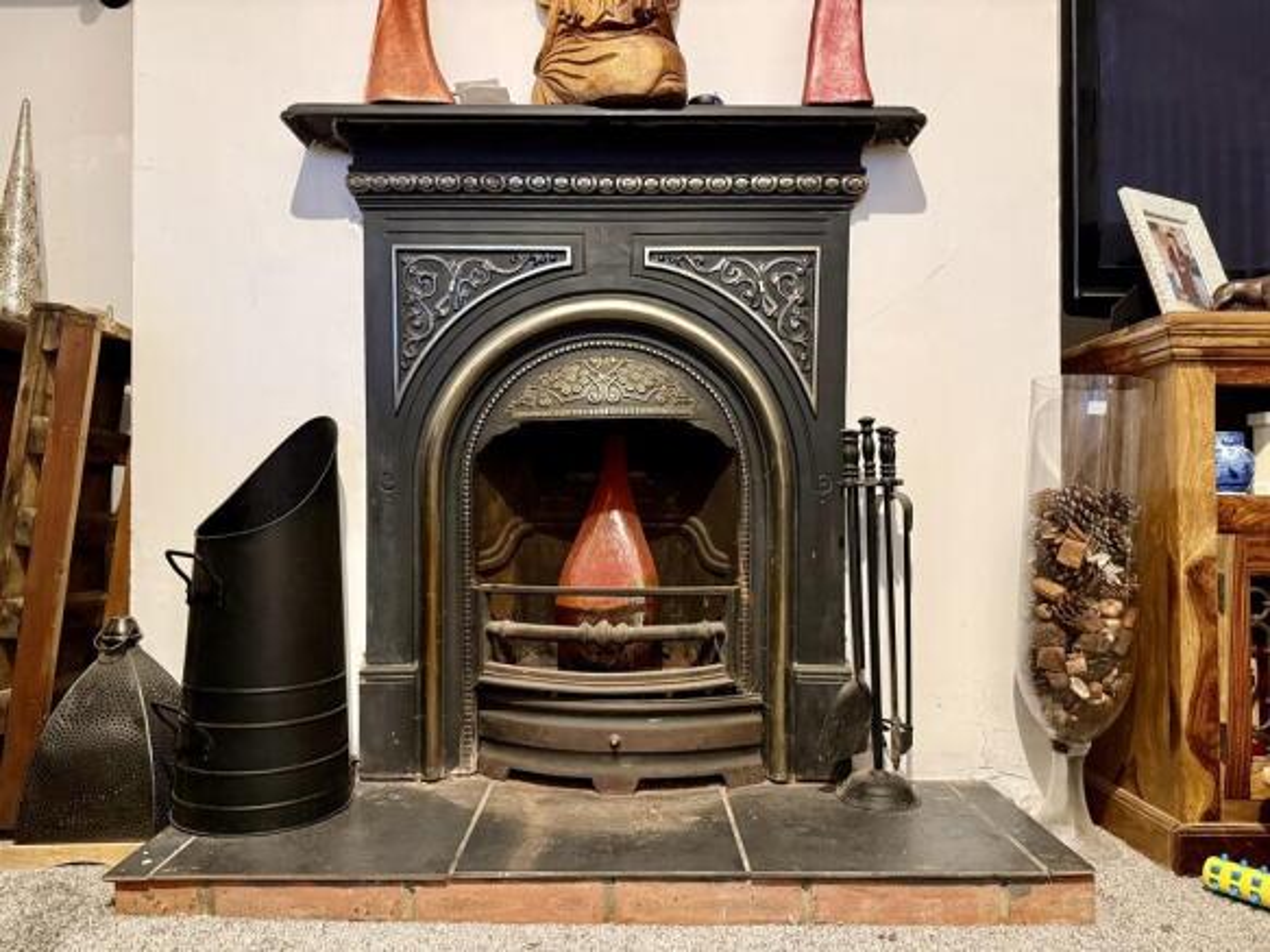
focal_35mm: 24
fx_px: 880
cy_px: 476
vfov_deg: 56.8
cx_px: 635
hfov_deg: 71.6
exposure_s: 1/50
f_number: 1.78
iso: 640
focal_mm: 6.76
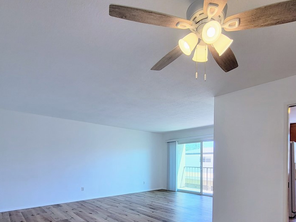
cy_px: 158
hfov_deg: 84.7
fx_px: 162
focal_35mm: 19
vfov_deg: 65.6
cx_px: 153
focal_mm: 2.2
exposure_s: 1/120
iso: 64
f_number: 2.2
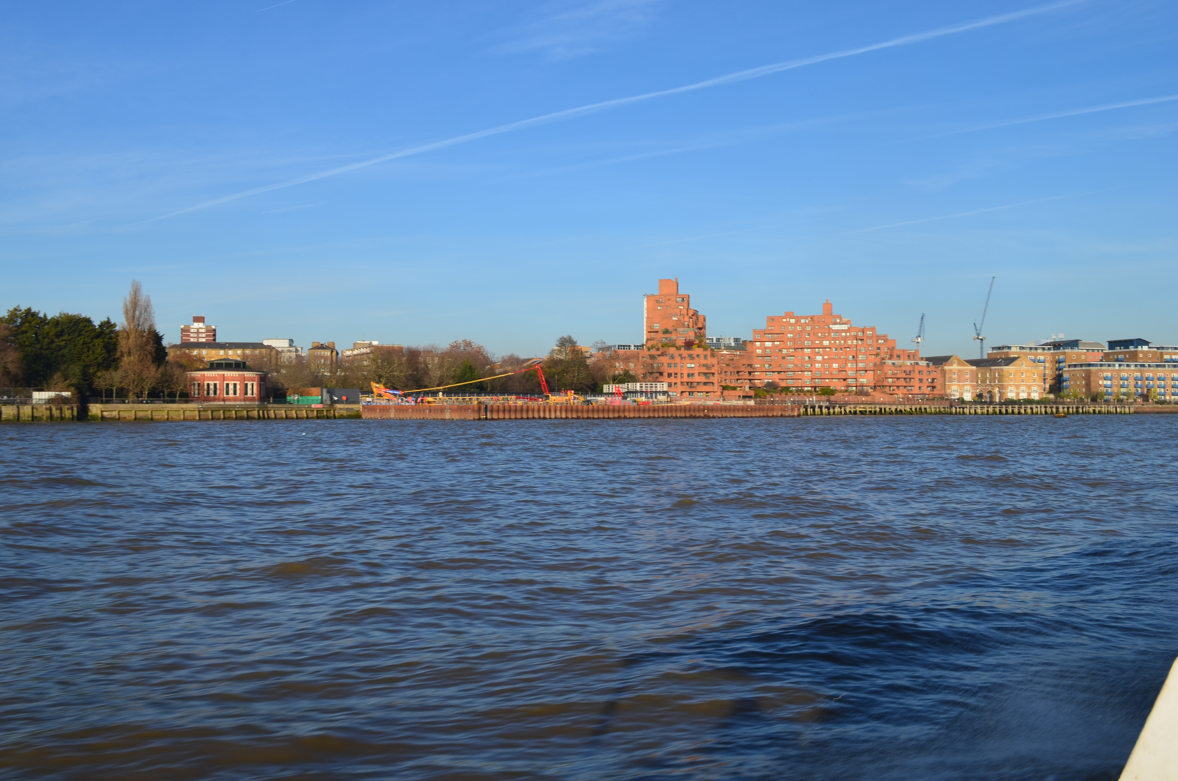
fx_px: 1176
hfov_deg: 53.2
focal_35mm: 36
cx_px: 589
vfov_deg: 36.7
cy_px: 390
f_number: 11
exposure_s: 1/125
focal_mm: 24
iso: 100
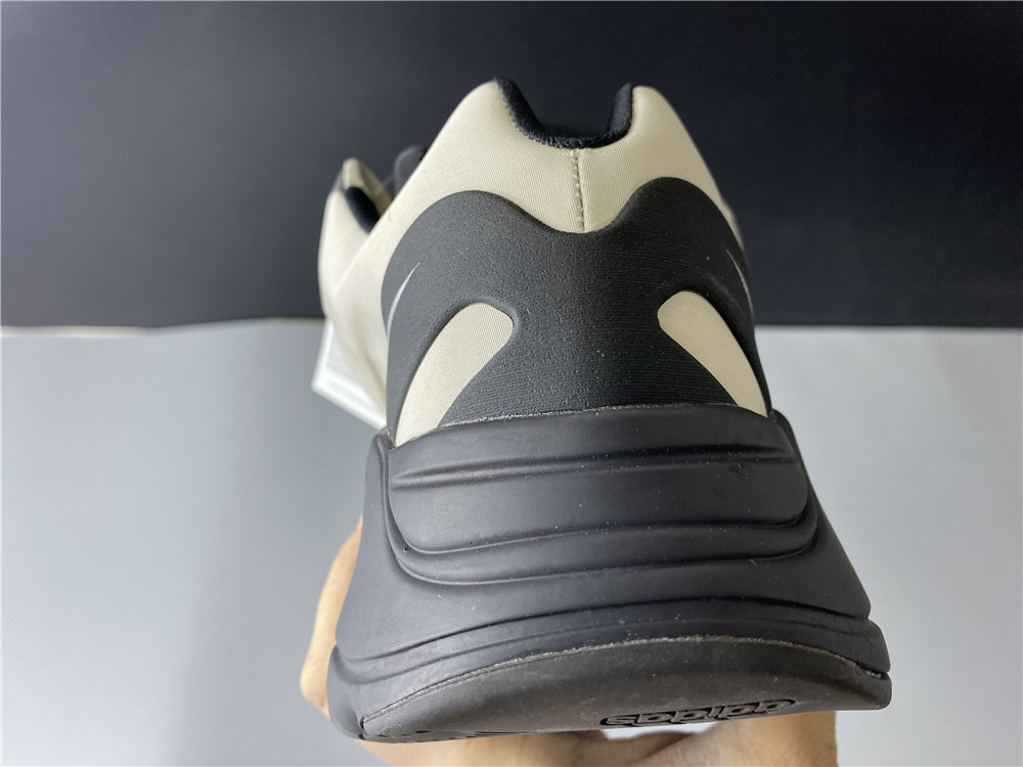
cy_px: 384
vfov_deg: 53.1
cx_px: 512
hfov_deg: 67.3
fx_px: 768
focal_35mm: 26
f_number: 1.8
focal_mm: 4.25
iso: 64
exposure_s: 1/50
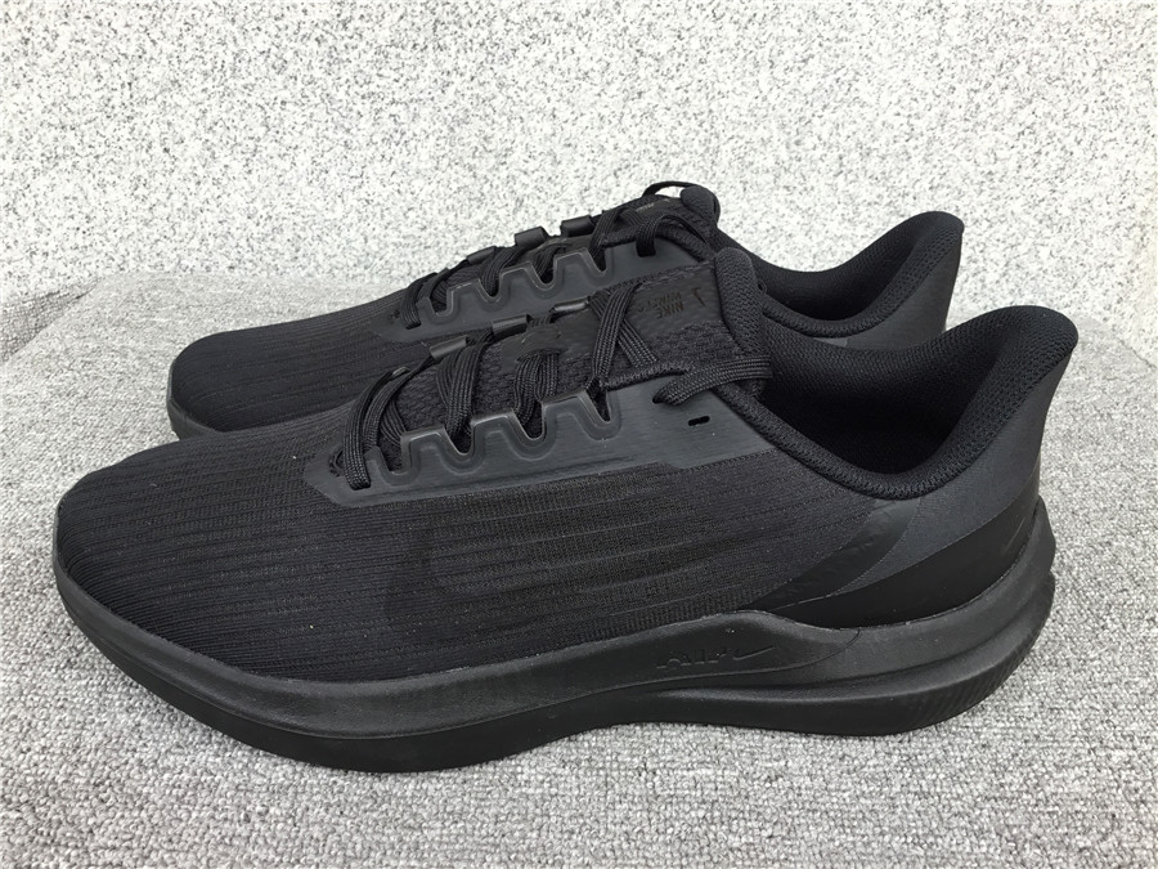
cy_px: 434
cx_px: 579
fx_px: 1037
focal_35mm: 31
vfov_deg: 45.4
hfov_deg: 58.4
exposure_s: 1/100
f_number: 2.4
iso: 25
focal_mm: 3.3
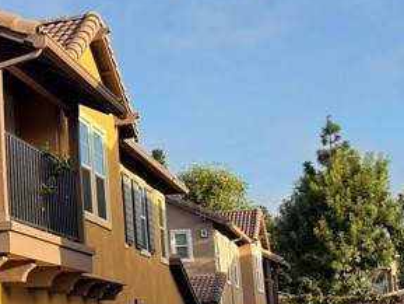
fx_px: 992
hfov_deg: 19.2
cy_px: 184
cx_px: -256
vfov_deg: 17.4
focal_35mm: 85
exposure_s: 1/1727
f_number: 1.78
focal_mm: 6.76
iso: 100
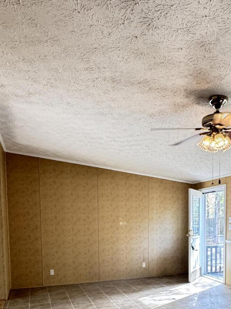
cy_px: 240
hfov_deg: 43.9
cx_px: 139
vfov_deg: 53.6
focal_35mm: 32
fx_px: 285
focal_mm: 2.22
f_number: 2.2
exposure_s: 1/60
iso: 320
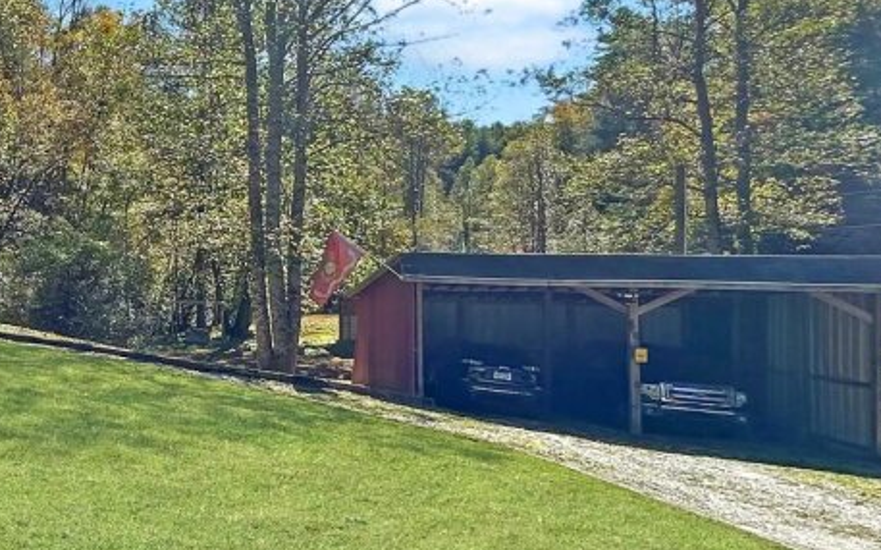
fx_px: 936
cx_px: -170
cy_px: 245
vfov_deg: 32.7
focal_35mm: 39
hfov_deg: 38.0
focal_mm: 2.22
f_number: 2.2
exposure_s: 1/1114
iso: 40
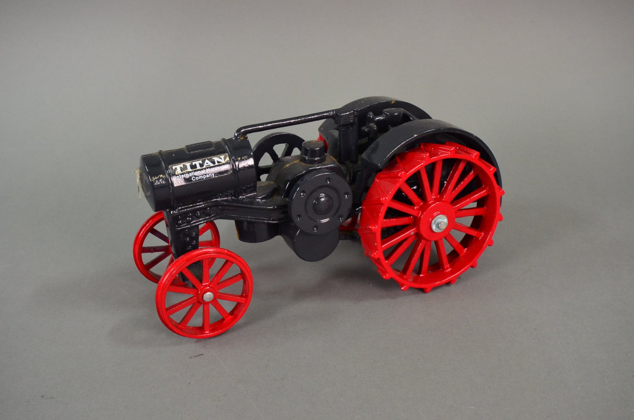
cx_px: 317
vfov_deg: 36.7
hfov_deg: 53.2
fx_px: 633
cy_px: 210
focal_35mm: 36
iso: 1250
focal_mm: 24
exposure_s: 1/60
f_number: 10
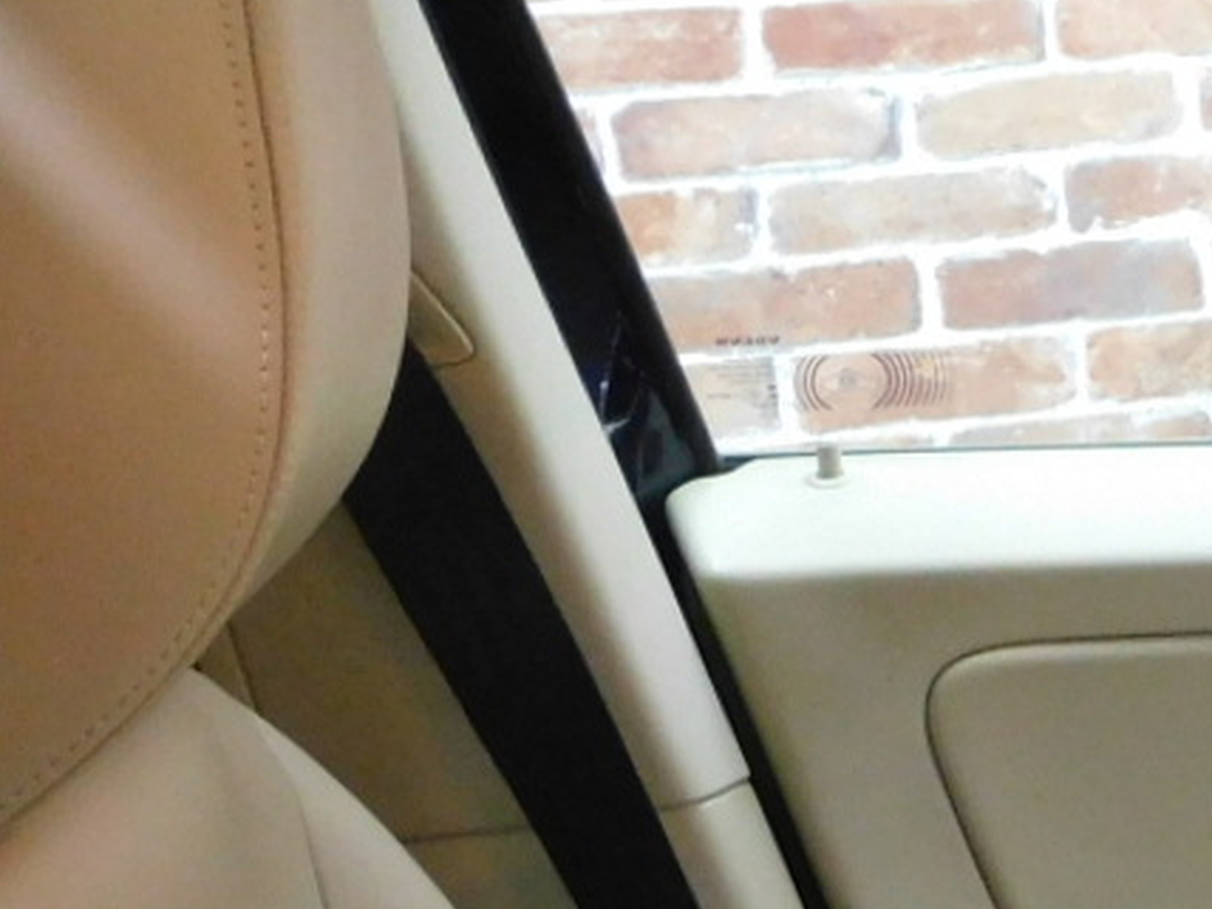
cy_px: 365
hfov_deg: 18.9
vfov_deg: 17.2
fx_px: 3011
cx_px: 1999
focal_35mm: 86
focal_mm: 4
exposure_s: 1/15
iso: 400
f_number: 3
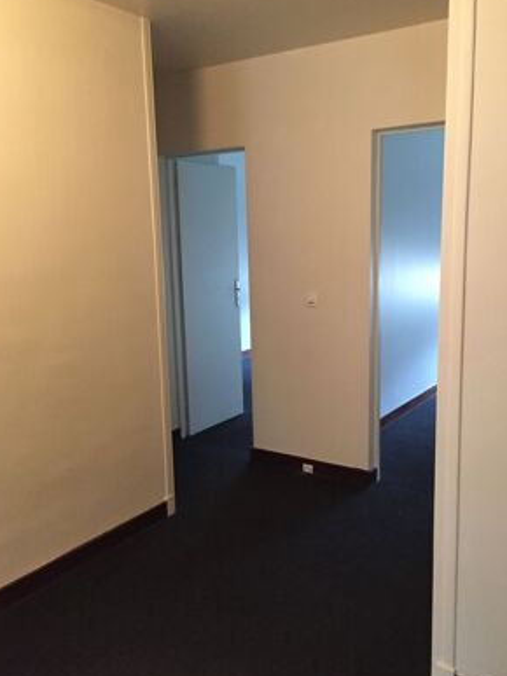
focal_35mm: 32
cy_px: 347
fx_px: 625
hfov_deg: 44.1
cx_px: 259
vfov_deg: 56.8
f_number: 2.2
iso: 320
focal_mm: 4.15
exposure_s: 1/17
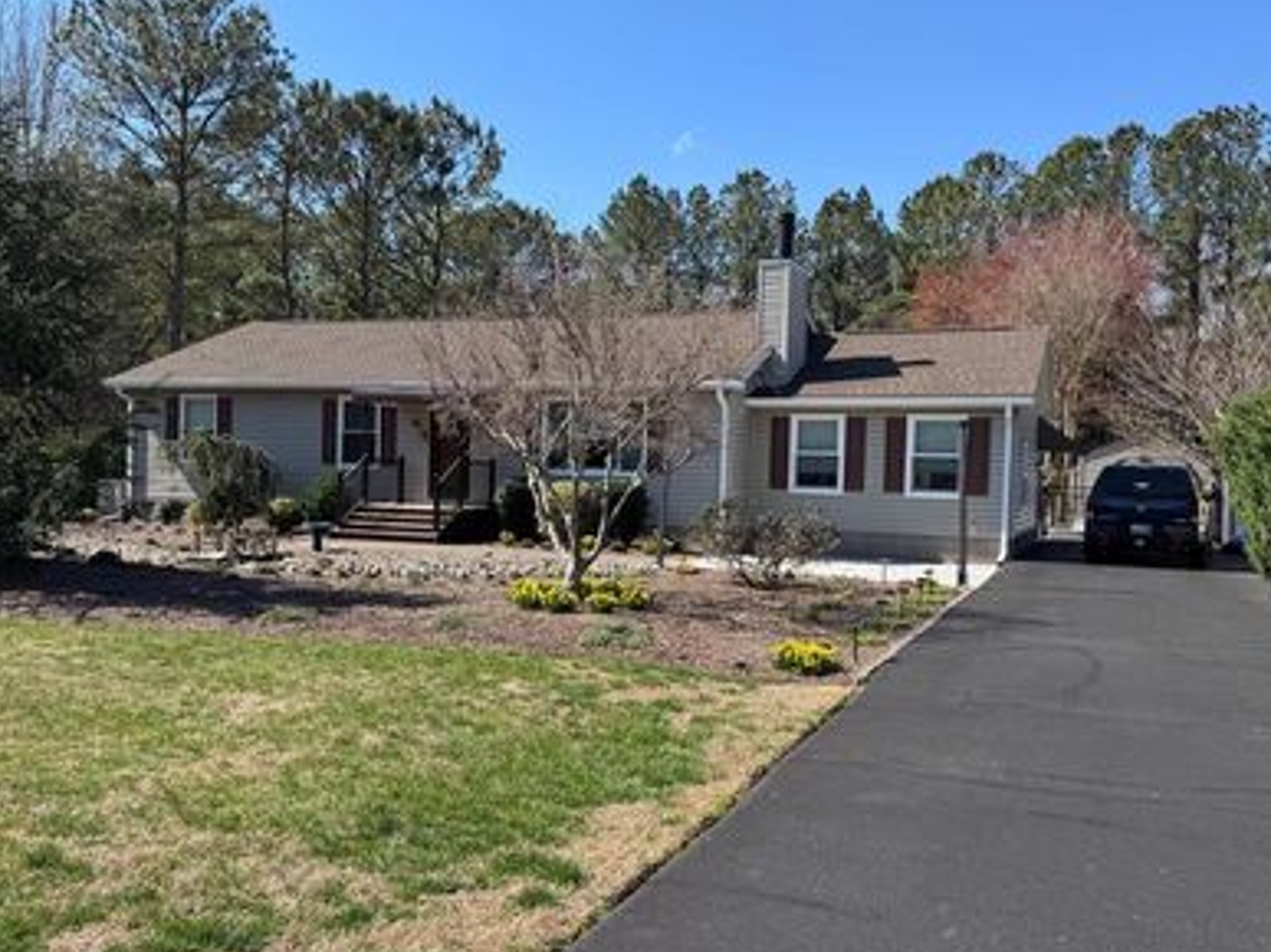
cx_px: 640
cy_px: 484
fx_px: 1138
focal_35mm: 31
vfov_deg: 45.4
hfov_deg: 58.4
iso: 80
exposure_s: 1/2833
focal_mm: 6.76
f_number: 1.78
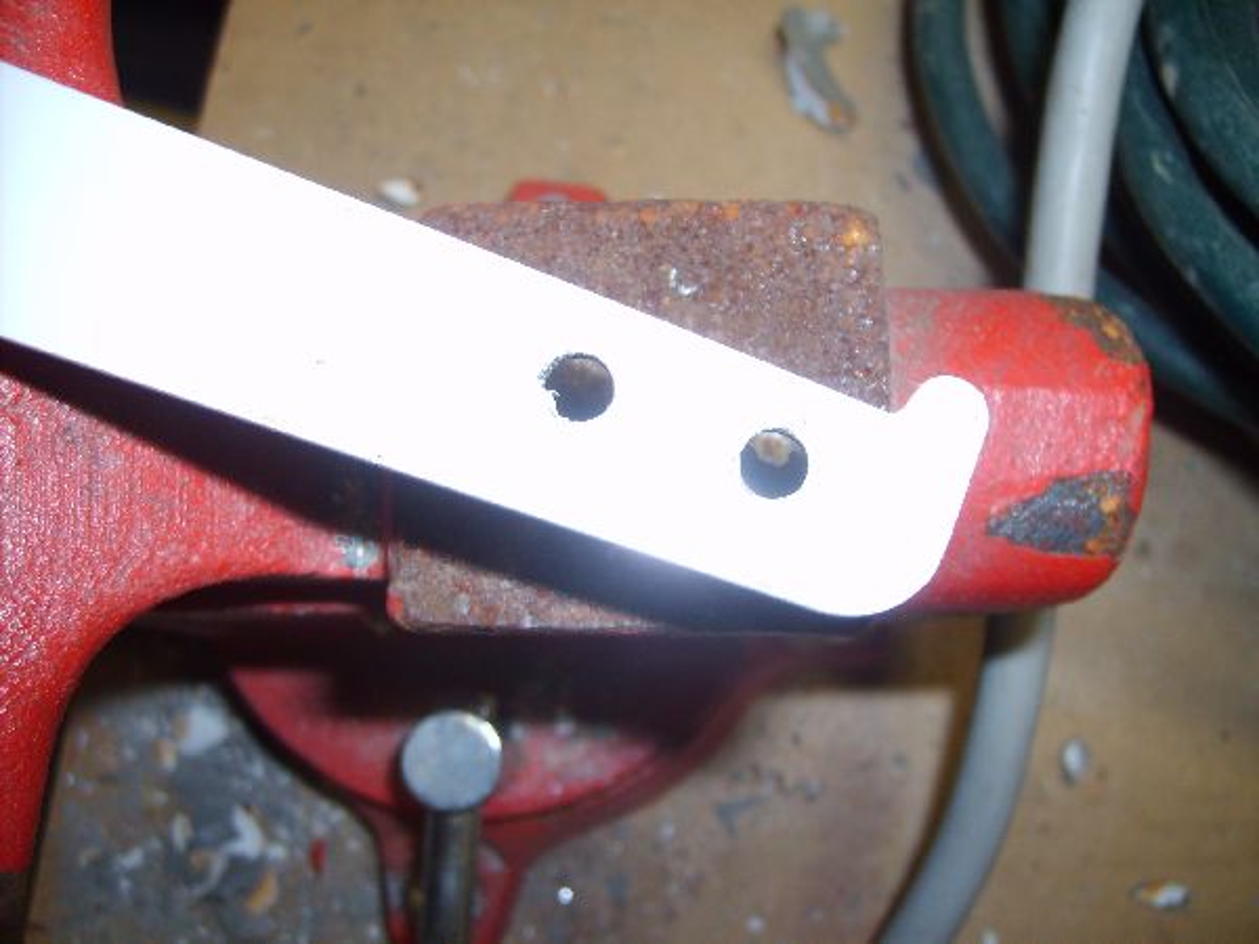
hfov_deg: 52.6
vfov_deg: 40.7
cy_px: 472
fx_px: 1273
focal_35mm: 35
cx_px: 630
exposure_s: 1/45
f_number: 2.8
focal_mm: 5.8
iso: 100
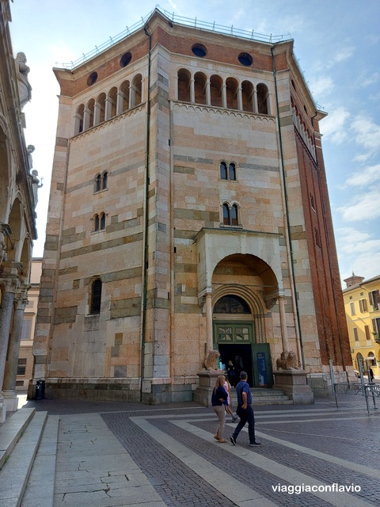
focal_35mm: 24
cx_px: 190
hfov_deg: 56.8
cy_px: 254
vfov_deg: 71.6
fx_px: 351
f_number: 1.8
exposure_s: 1/417
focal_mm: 5.23
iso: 32
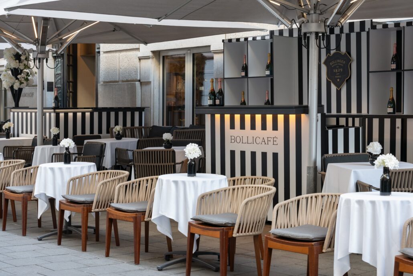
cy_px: 138
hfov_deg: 28.8
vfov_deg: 19.5
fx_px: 803
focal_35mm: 70
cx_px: 206
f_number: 8
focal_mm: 70
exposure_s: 1/25
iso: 200
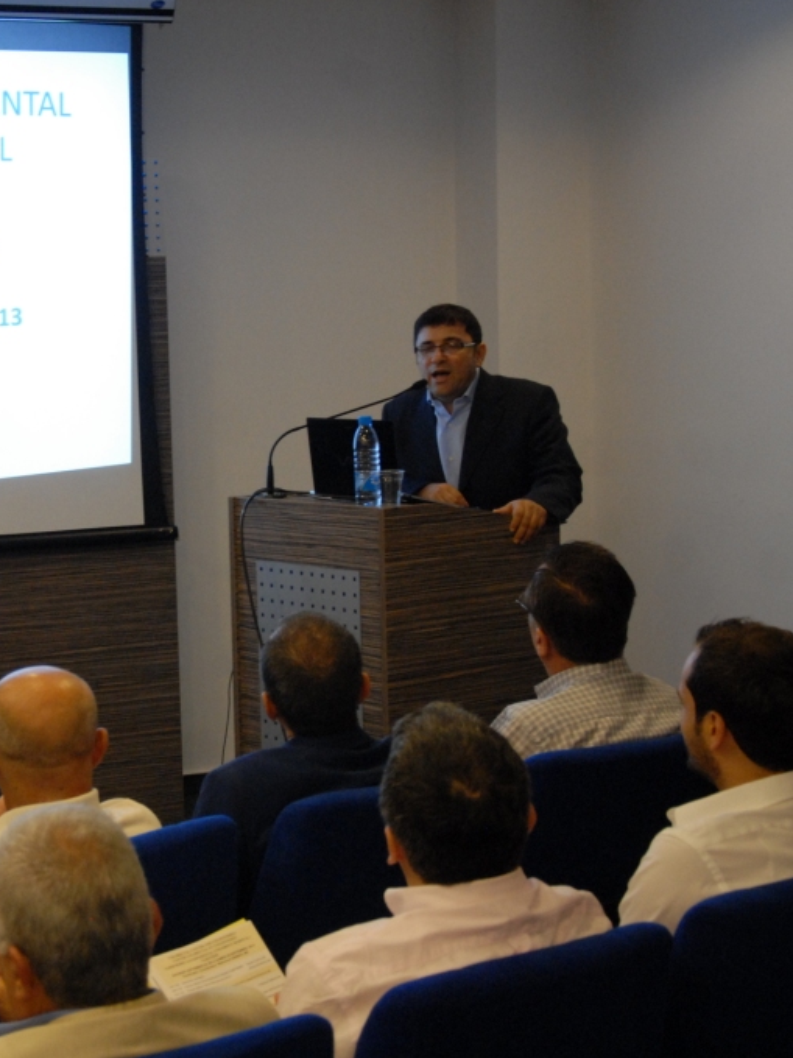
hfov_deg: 19.6
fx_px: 2261
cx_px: 126
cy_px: 529
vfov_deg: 26.3
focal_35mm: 74
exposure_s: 1/40
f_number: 4.2
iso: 1000
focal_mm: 34
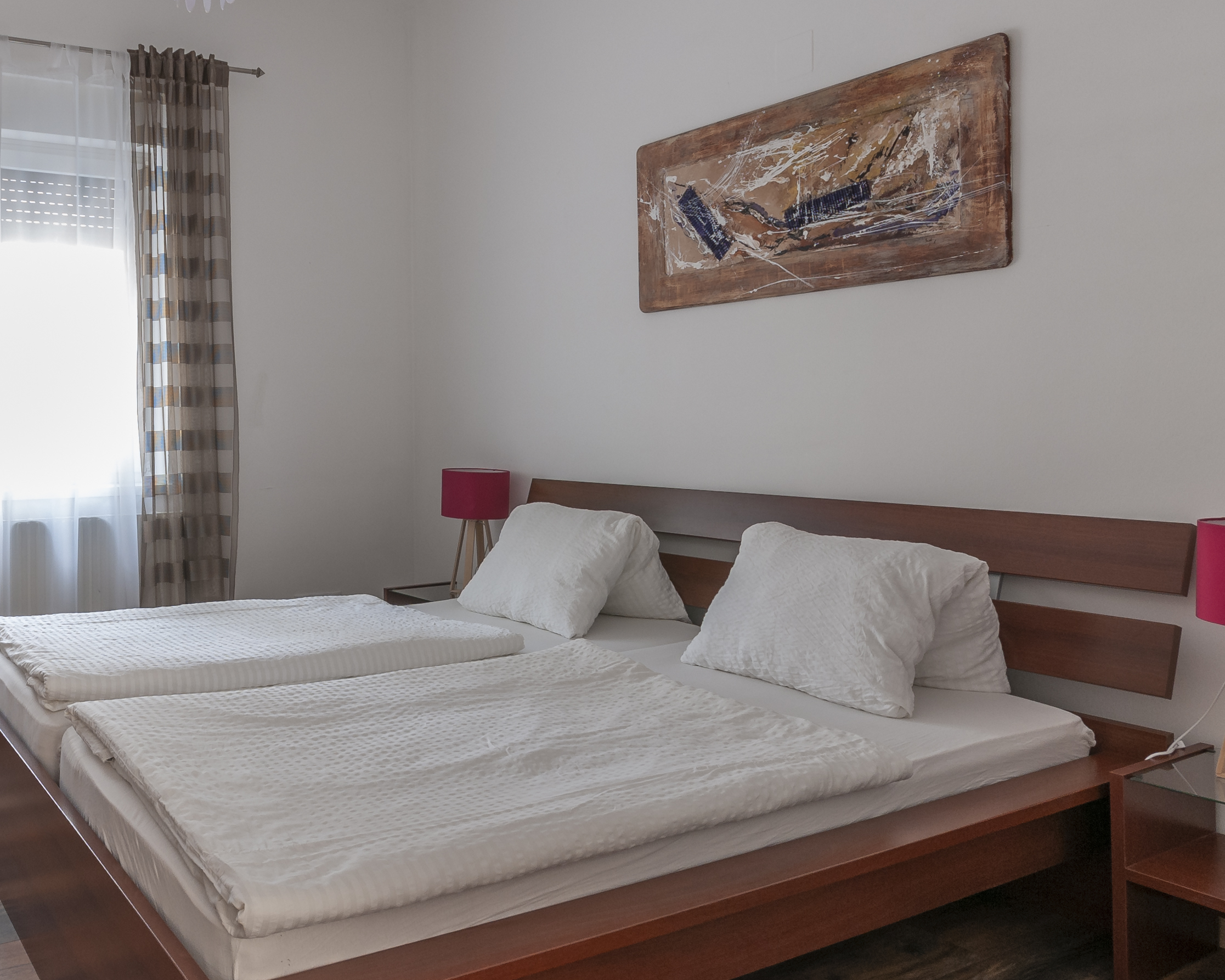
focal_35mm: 27
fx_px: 979
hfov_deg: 60.1
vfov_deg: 53.1
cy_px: 453
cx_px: 285
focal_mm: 10
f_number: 8
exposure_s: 1/1.67
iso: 100
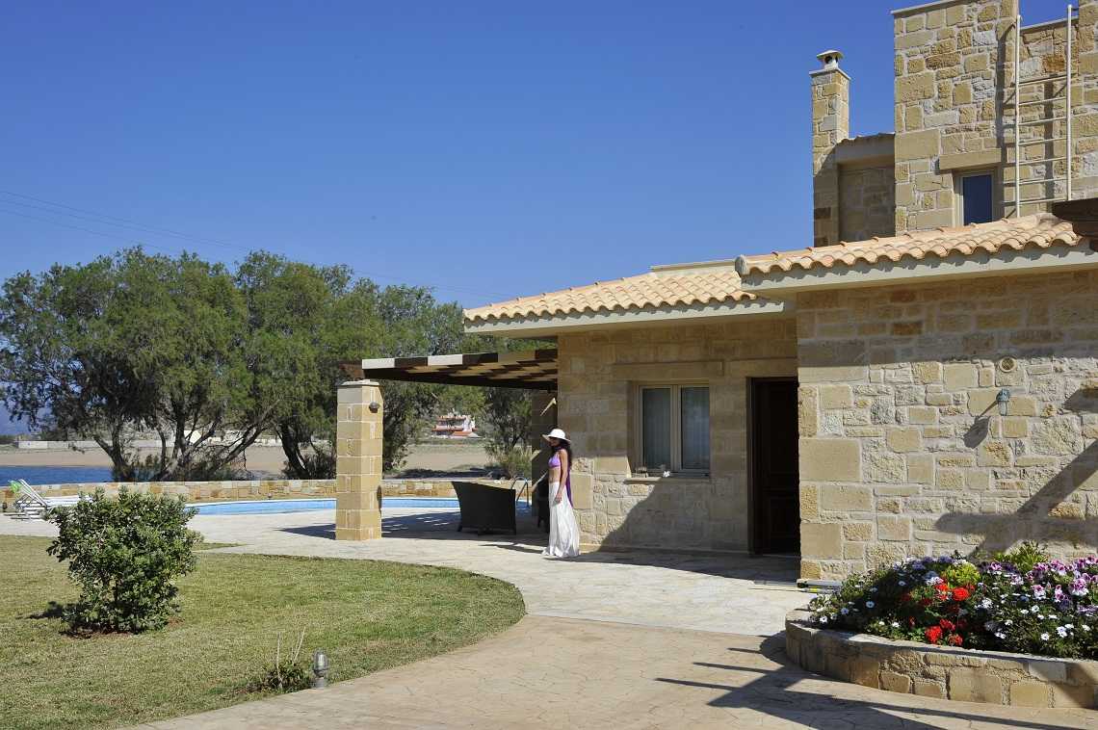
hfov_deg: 50.7
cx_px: 549
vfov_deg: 35.0
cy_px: 365
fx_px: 1158
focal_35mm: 38
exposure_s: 1/320
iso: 200
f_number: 13
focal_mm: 38
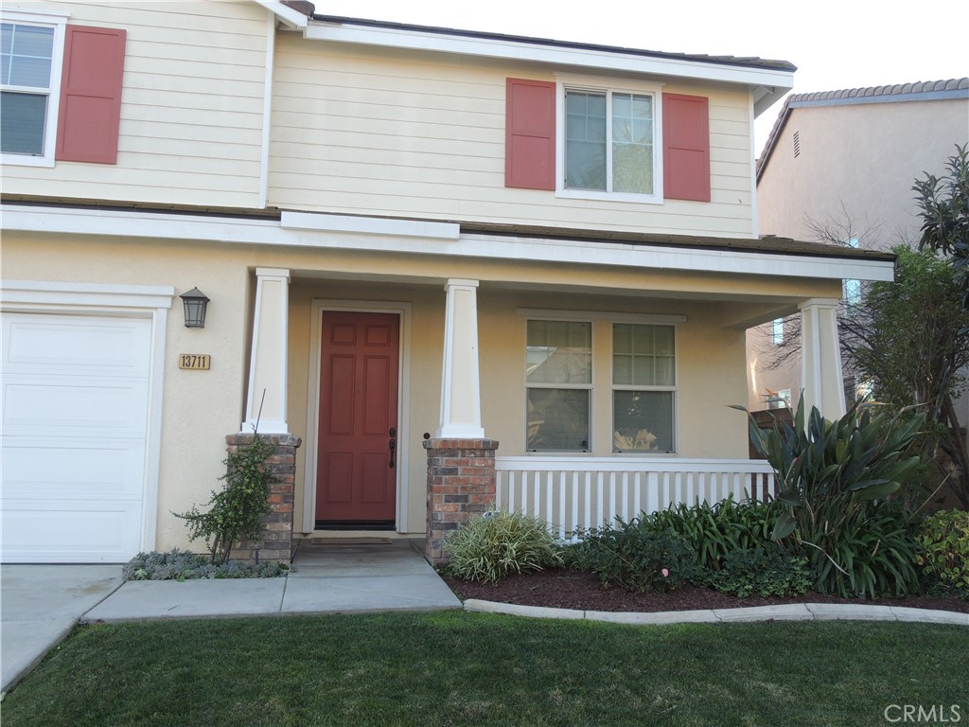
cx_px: 484
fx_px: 840
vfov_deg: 46.8
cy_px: 364
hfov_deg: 60.0
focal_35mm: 30
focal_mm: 5.3
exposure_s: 1/60
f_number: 5.5
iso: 100
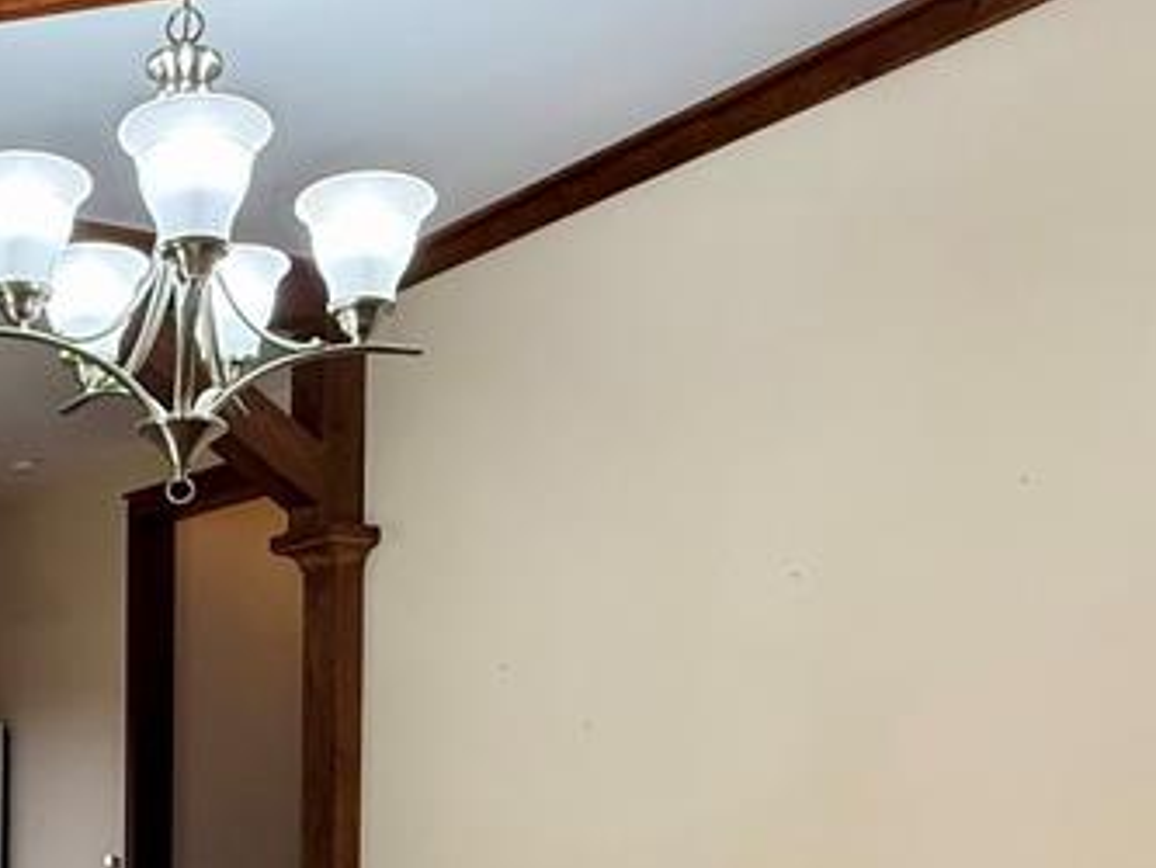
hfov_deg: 39.5
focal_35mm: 43
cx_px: 45
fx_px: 1437
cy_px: 771
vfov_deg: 32.1
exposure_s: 1/120
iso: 250
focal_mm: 2.22
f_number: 2.2
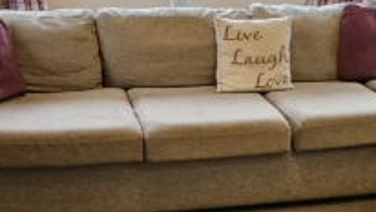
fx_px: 808
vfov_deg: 14.9
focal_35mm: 81
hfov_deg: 25.8
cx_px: 291
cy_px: 108
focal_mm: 5.4
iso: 200
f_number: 1.8
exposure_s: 1/100
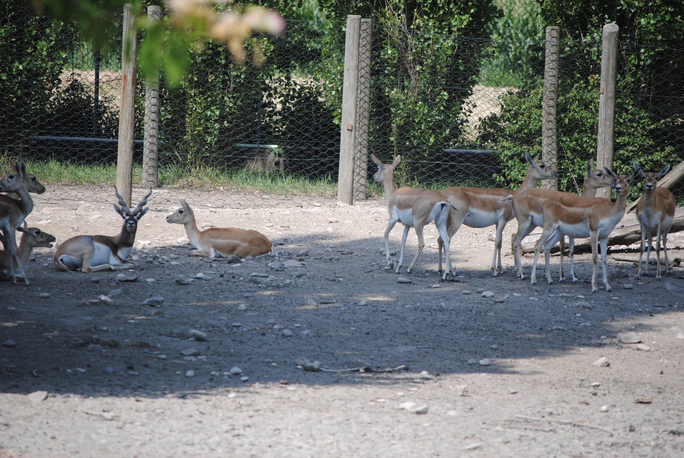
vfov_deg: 5.6
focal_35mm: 248
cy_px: 229
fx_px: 4708
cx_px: 342
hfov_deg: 8.3
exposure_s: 1/640
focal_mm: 165
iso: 200
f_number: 5.3
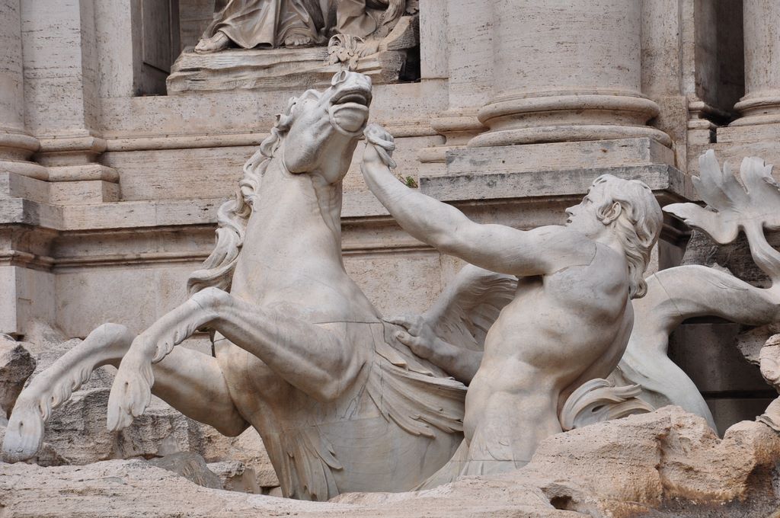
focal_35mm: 158
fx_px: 3408
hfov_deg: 13.1
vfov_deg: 8.7
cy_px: 259
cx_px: 390
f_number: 10
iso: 200
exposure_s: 1/320
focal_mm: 105
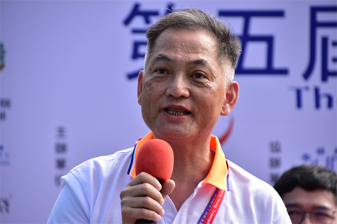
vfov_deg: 4.6
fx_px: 2808
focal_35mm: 300
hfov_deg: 6.9
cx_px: 168
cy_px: 112
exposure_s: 1/640
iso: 400
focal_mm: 200
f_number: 6.3
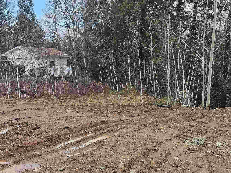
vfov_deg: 33.0
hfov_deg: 44.6
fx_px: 280
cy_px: 147
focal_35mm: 42
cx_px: 136
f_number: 1.7
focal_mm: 6.3
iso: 10
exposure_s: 1/192
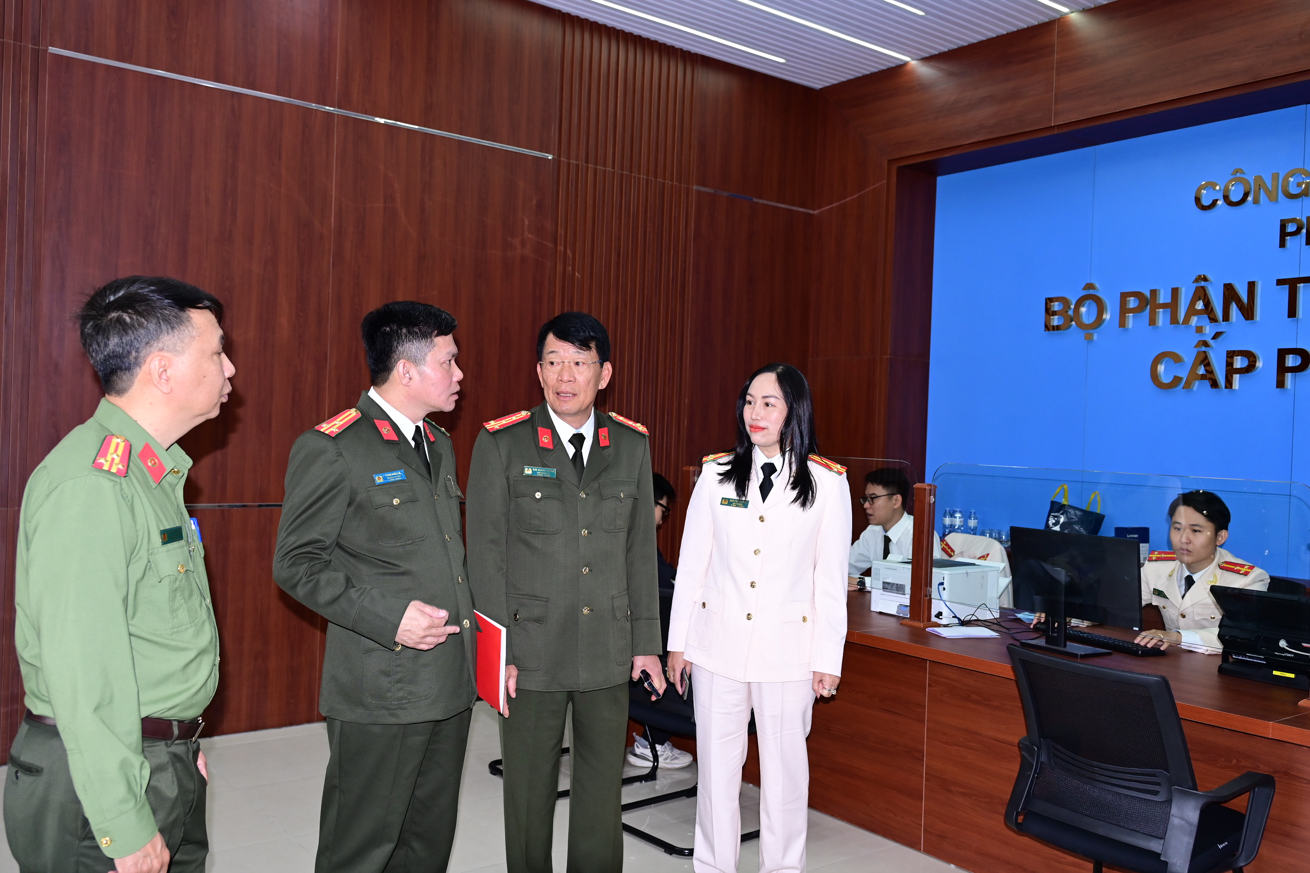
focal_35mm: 30
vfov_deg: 43.6
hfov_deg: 61.9
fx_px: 1092
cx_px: 655
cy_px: 436
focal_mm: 30
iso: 1250
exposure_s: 1/200
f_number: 4
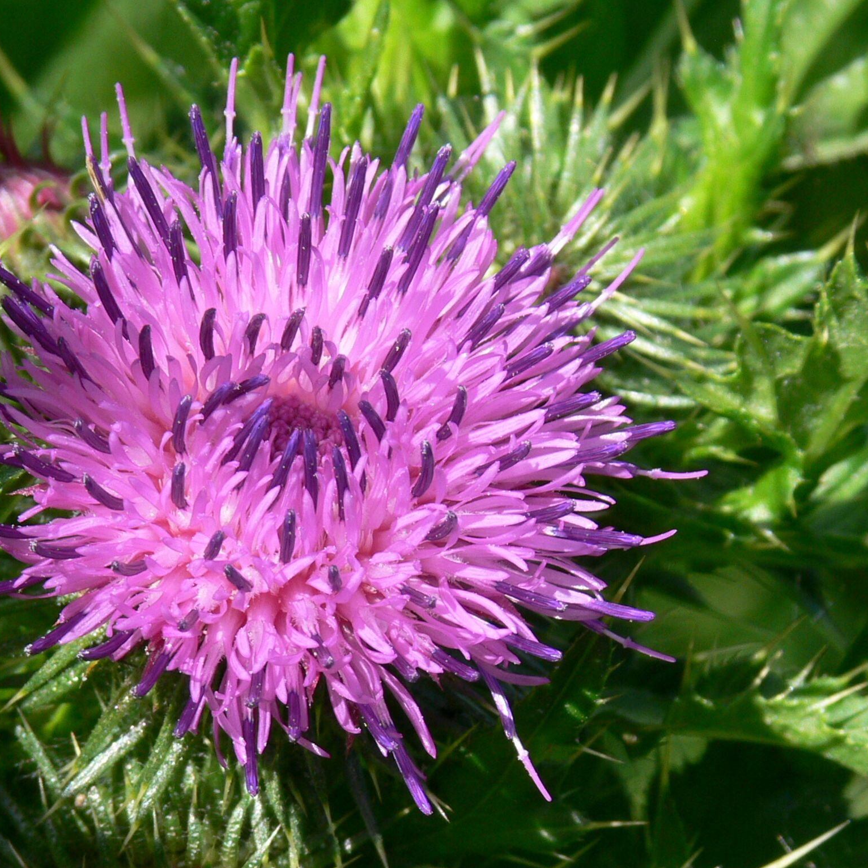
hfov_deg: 12.2
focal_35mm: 143
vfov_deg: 12.2
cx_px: 330
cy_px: 435
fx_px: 4057
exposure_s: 1/200
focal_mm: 25.6
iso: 80
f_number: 5.6
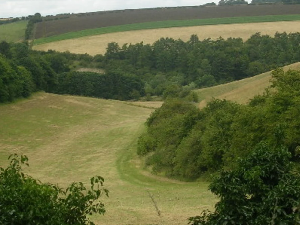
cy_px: 90
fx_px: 780
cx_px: 133
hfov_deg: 21.8
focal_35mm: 90
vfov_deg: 16.4
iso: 50
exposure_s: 1/522
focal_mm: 8.5
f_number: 3.3
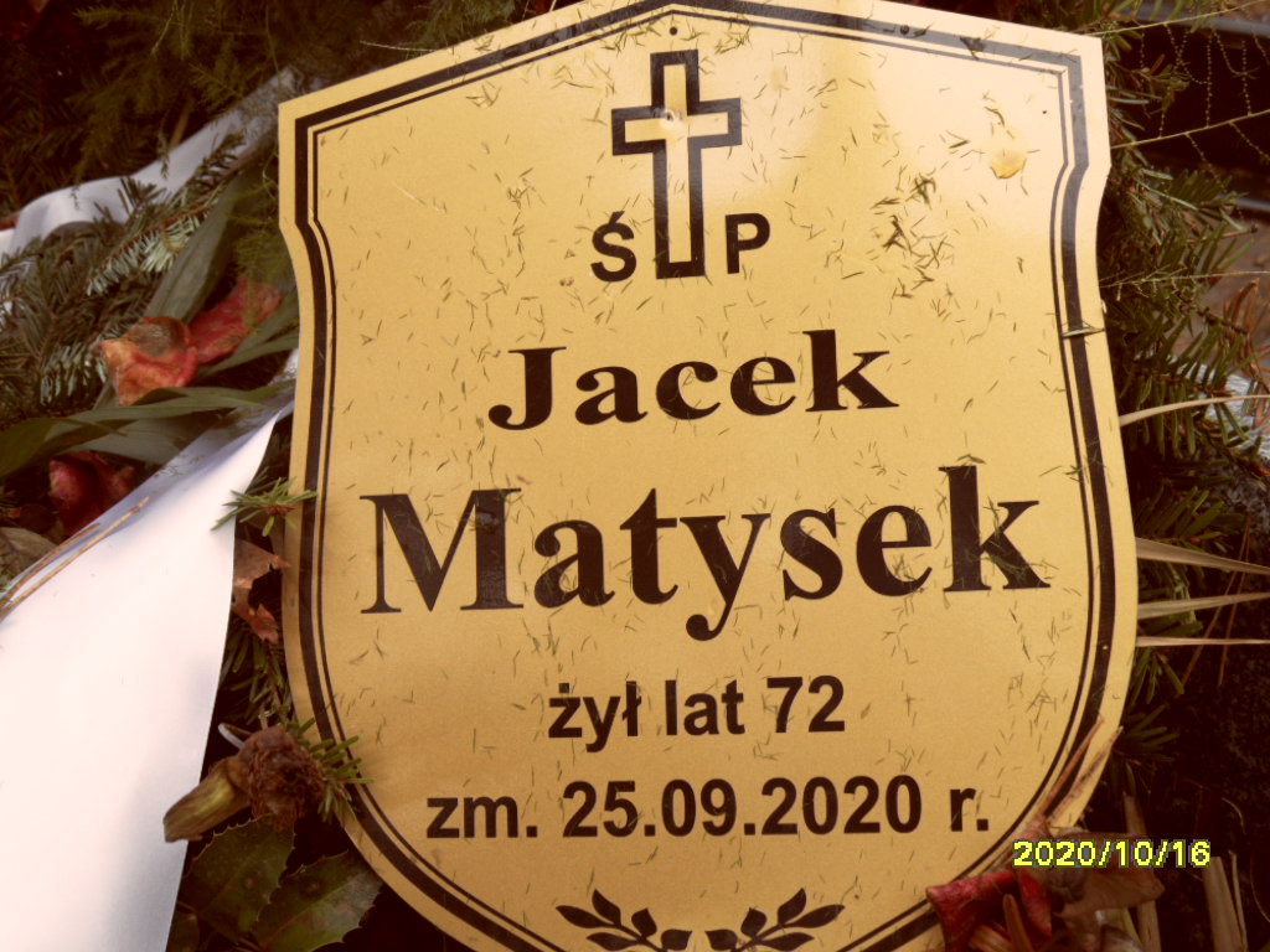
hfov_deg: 38.2
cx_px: 635
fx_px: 1834
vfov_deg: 29.1
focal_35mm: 50
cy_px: 476
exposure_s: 1/180
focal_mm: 8.2
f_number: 3.8
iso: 80
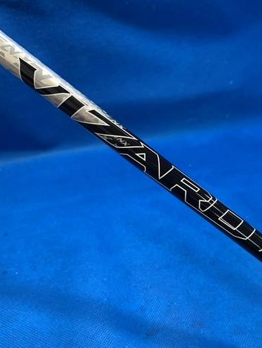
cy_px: 175
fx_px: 353
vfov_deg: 52.6
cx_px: 161
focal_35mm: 35
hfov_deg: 40.5
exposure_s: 1/60
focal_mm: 4.25
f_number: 1.8
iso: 100
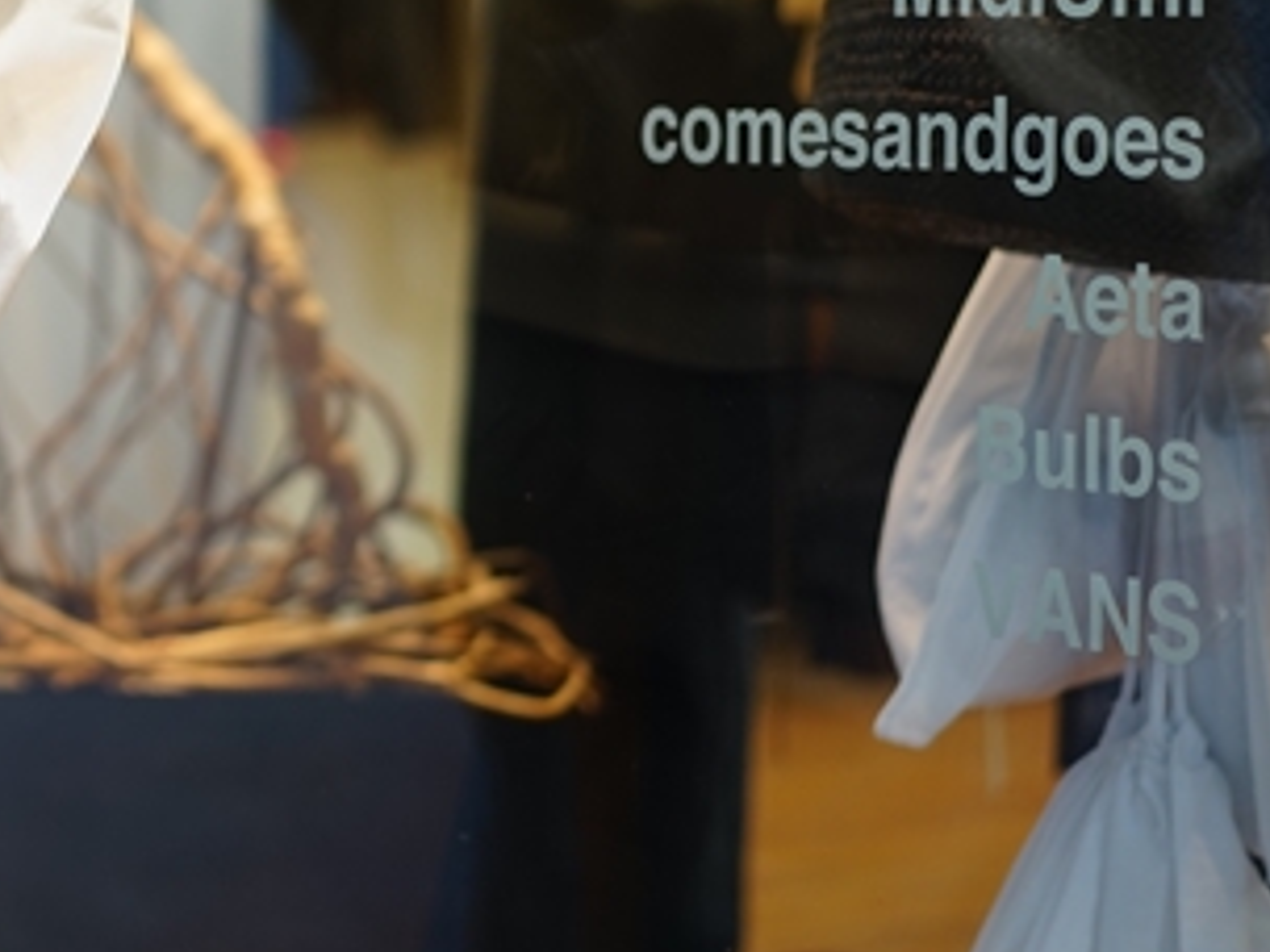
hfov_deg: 13.8
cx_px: -234
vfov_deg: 10.6
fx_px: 5100
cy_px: 56
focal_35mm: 139
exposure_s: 1/60
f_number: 1.8
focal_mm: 55
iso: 125
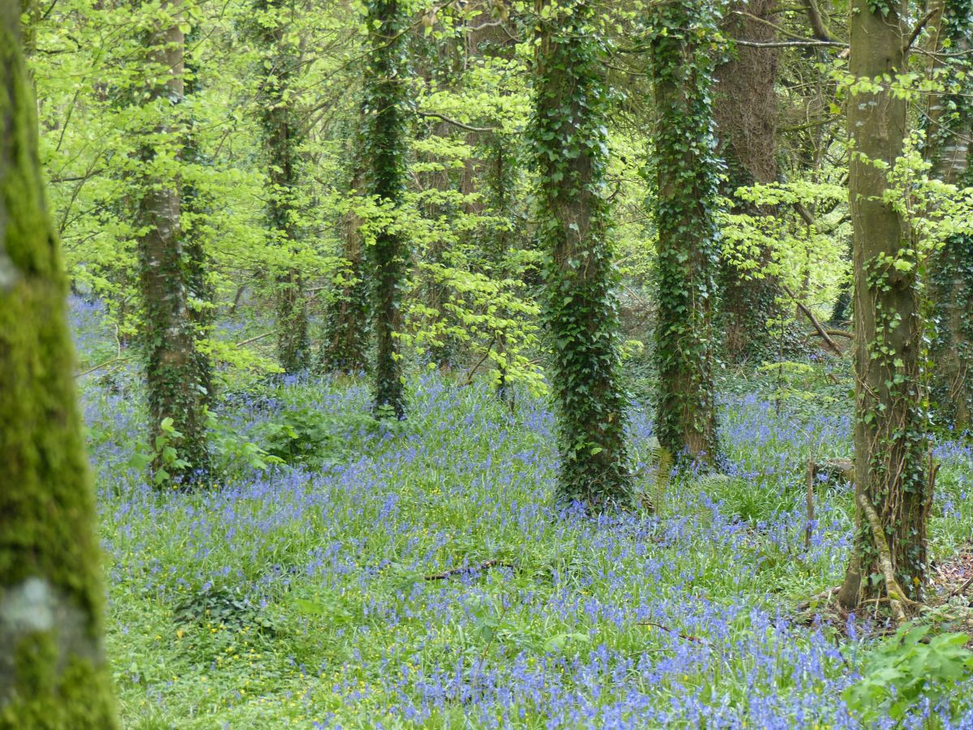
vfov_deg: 13.6
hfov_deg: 18.0
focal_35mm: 109
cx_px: 486
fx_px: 3064
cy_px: 365
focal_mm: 19.6
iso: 125
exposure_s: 1/60
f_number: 2.8
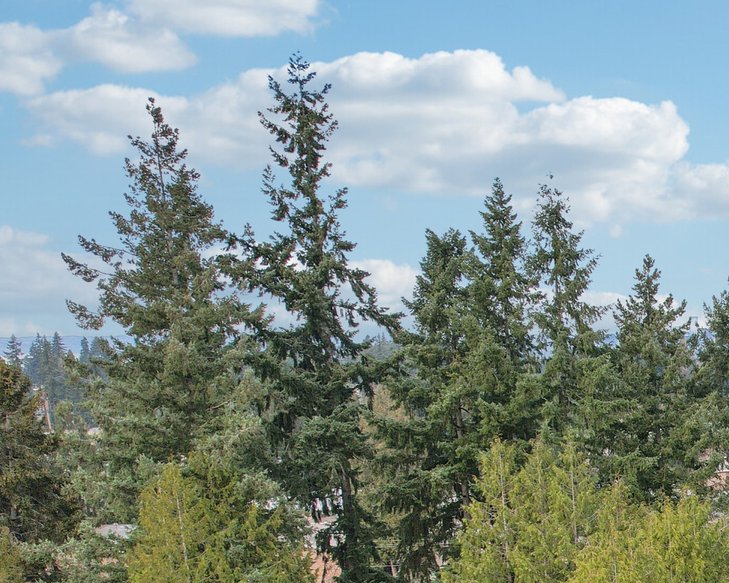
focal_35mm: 58
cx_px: 976
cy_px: 634
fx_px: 1251
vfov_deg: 24.5
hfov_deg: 26.8
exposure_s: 1/640
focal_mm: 8.4
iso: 100
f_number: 2.8
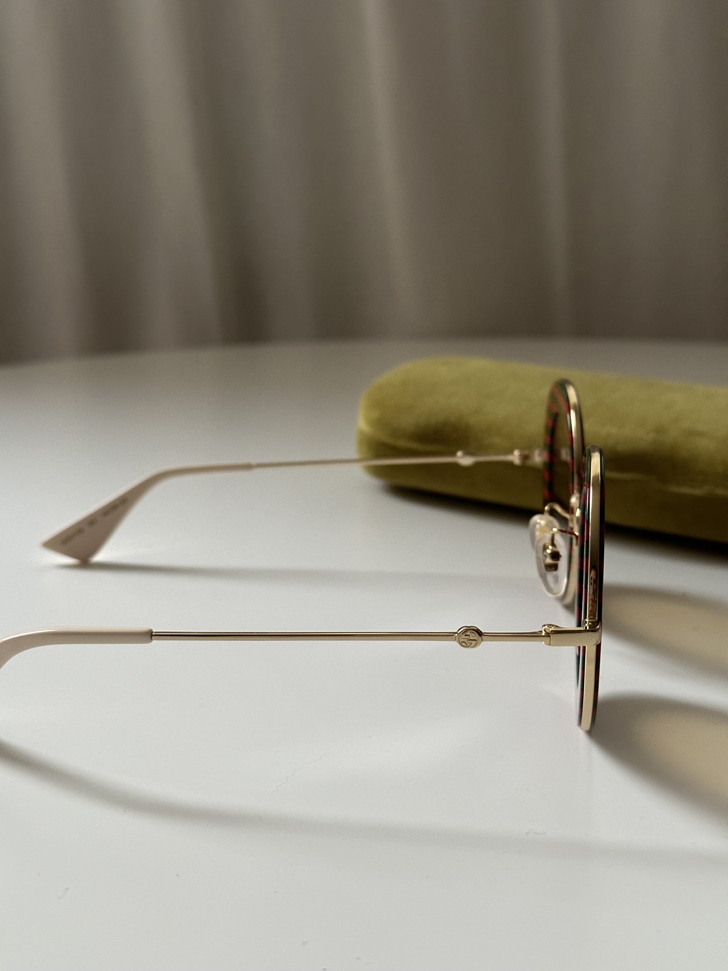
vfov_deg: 39.7
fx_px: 1346
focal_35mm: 48
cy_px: 486
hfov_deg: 30.3
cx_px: 364
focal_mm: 6.86
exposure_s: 1/60
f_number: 1.78
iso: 250
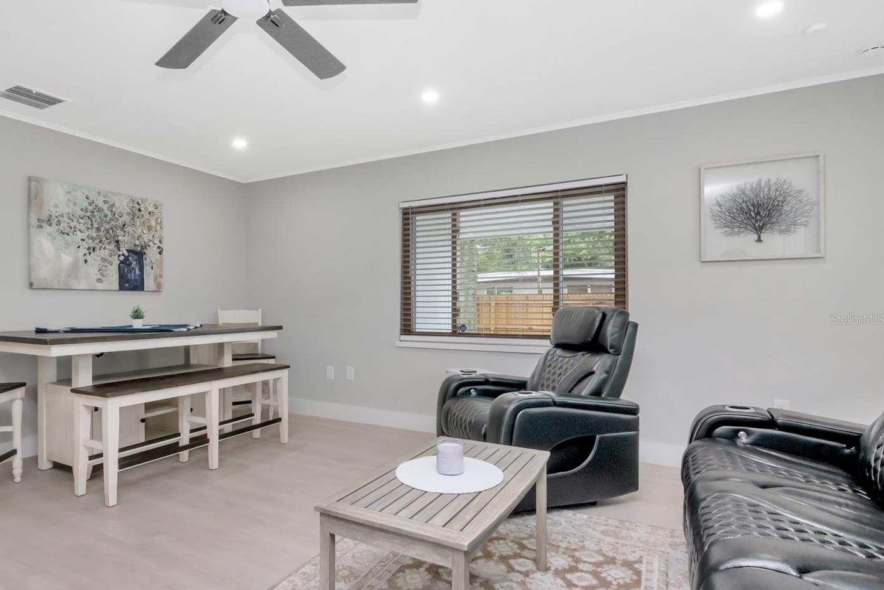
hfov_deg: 87.8
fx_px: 456
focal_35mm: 19
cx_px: 389
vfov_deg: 65.7
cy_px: 319
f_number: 14
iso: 800
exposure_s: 1/25
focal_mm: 11
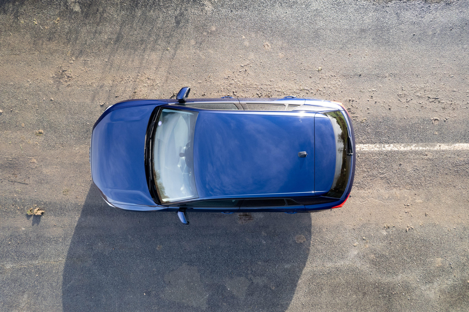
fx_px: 287
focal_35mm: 22
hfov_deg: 78.6
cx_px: 234
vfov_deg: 57.2
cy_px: 156
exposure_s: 1/80
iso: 280
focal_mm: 8.38
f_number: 2.8
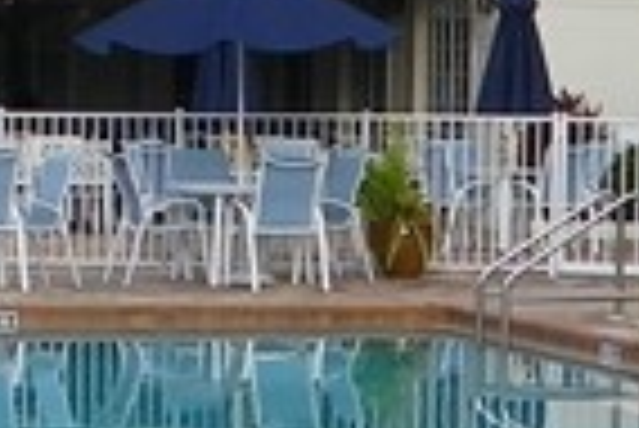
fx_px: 3465
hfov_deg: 10.4
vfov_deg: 7.0
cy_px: 509
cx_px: 778
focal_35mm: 195
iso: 50
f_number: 7.1
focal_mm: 4.6
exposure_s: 1/100
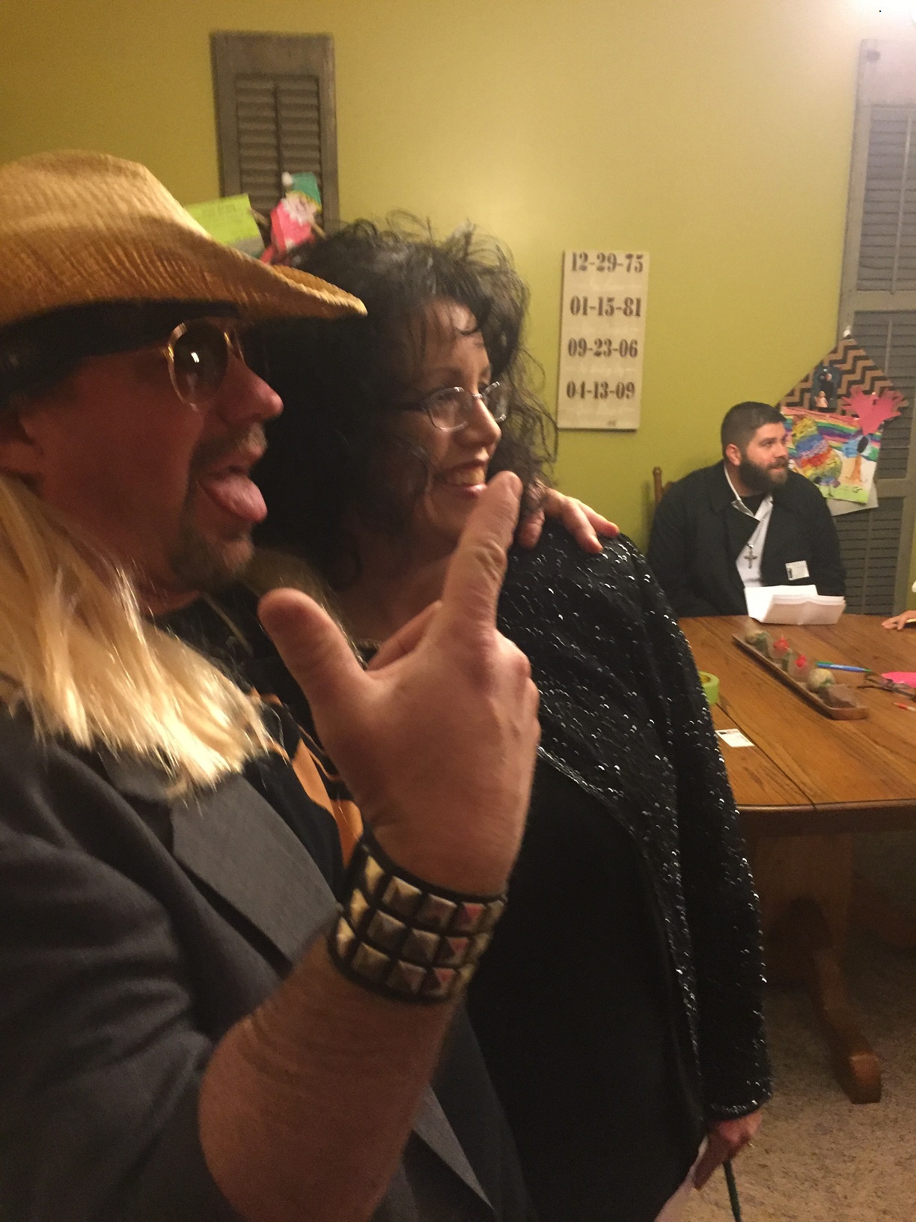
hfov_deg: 48.2
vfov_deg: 61.7
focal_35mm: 29
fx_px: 1023
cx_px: 458
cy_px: 611
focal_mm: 4.15
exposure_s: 1/20
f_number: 2.2
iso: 250
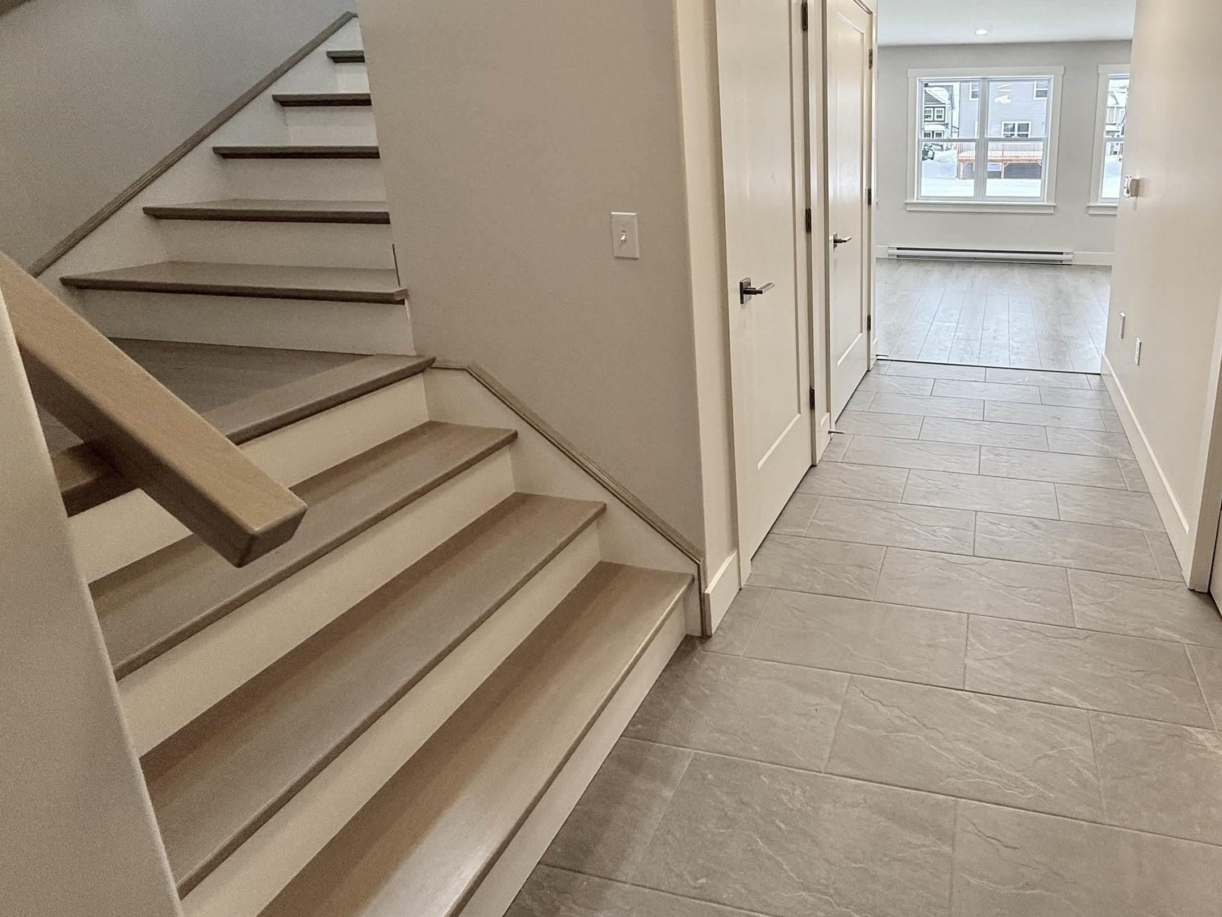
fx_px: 706
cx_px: 861
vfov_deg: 64.3
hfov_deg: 77.7
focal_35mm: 20
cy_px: 306
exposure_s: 1/120
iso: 125
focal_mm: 2.22
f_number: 2.2
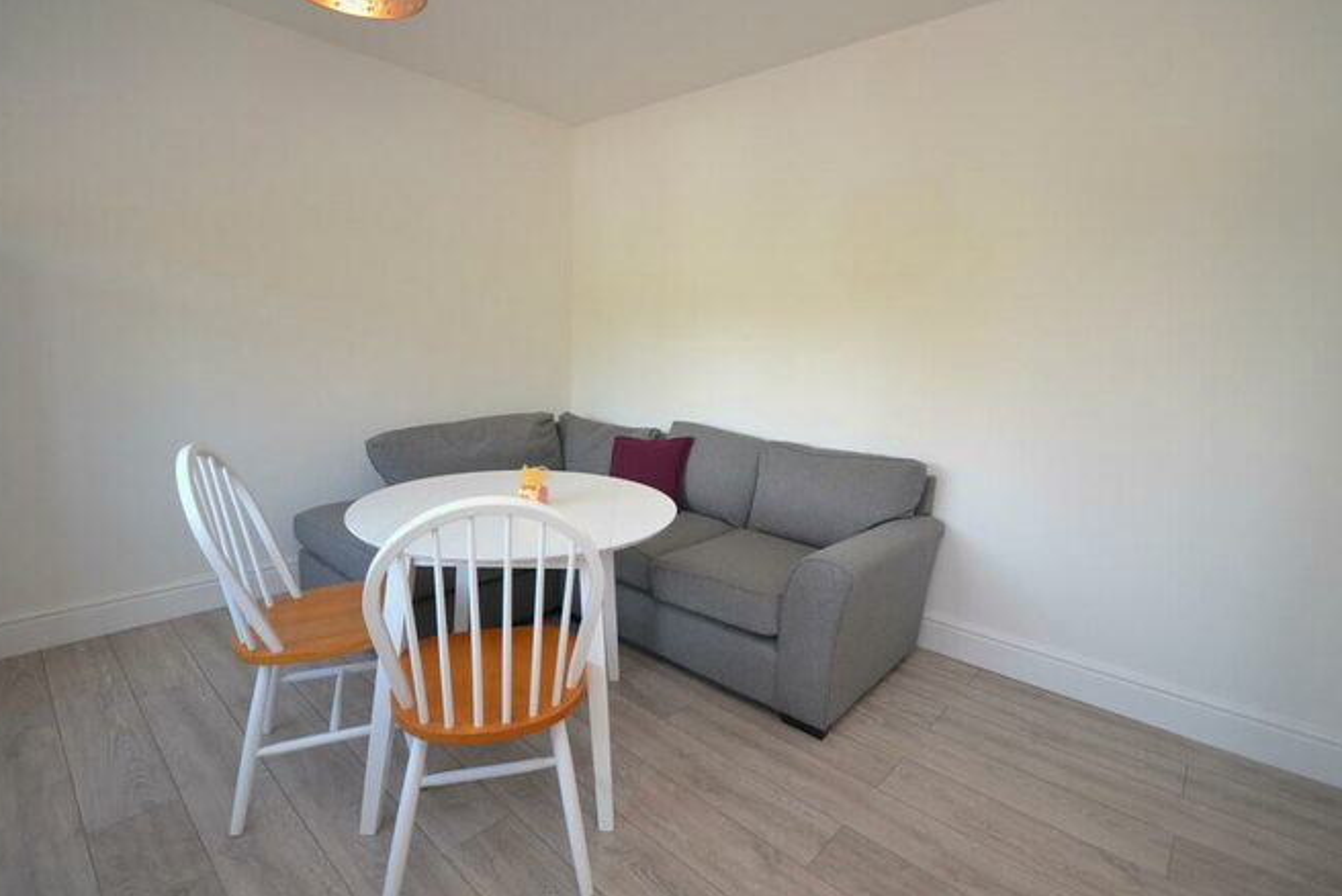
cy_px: 427
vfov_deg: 73.8
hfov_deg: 96.7
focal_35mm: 16
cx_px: 685
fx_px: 597
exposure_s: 1/60
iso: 400
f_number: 4
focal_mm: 10
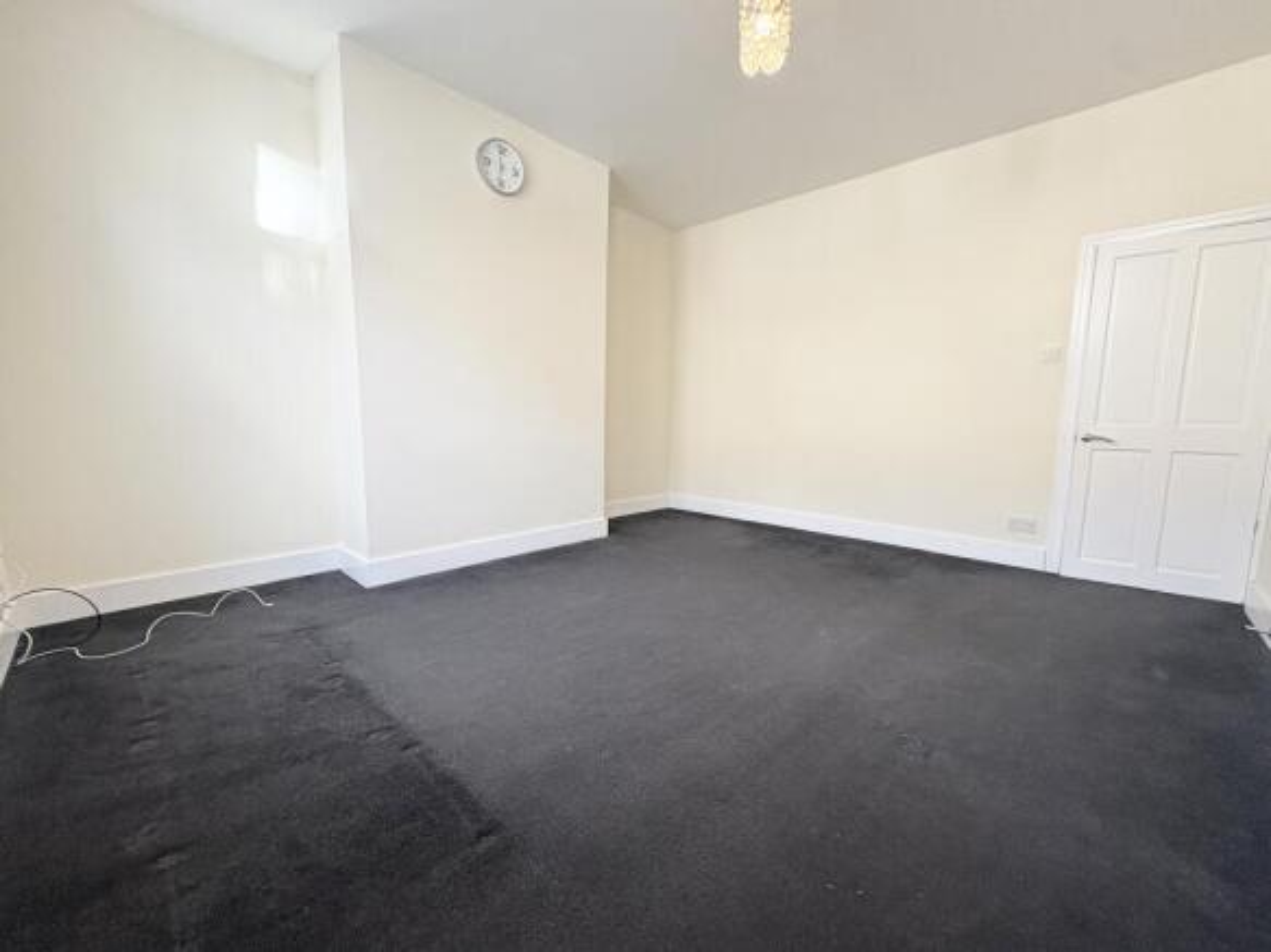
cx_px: 636
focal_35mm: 14
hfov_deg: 102.1
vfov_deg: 85.7
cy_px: 476
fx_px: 514
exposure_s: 1/99
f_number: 2.2
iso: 160
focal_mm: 2.22
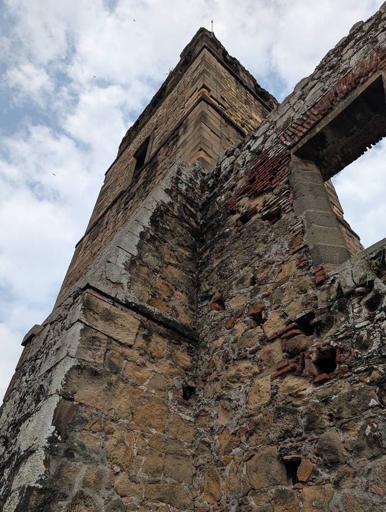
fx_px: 356
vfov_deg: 71.5
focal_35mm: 24
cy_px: 256
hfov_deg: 56.9
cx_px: 193
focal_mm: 6.9
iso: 21
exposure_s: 1/2320
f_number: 1.68
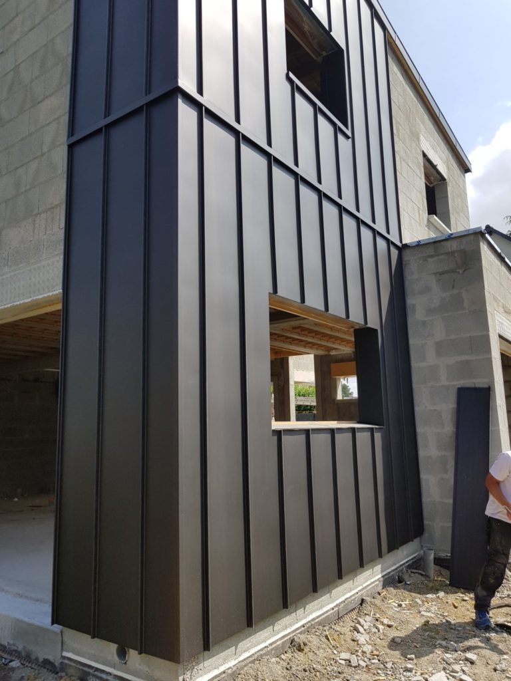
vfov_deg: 67.3
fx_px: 512
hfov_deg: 53.1
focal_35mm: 26
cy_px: 340
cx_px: 256
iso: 40
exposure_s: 1/1708
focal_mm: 4.2
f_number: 1.7
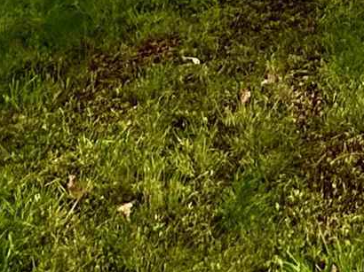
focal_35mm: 105
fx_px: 1103
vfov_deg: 9.4
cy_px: -649
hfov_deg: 16.3
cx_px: 620
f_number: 2.2
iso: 50
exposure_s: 1/5556
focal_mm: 2.22
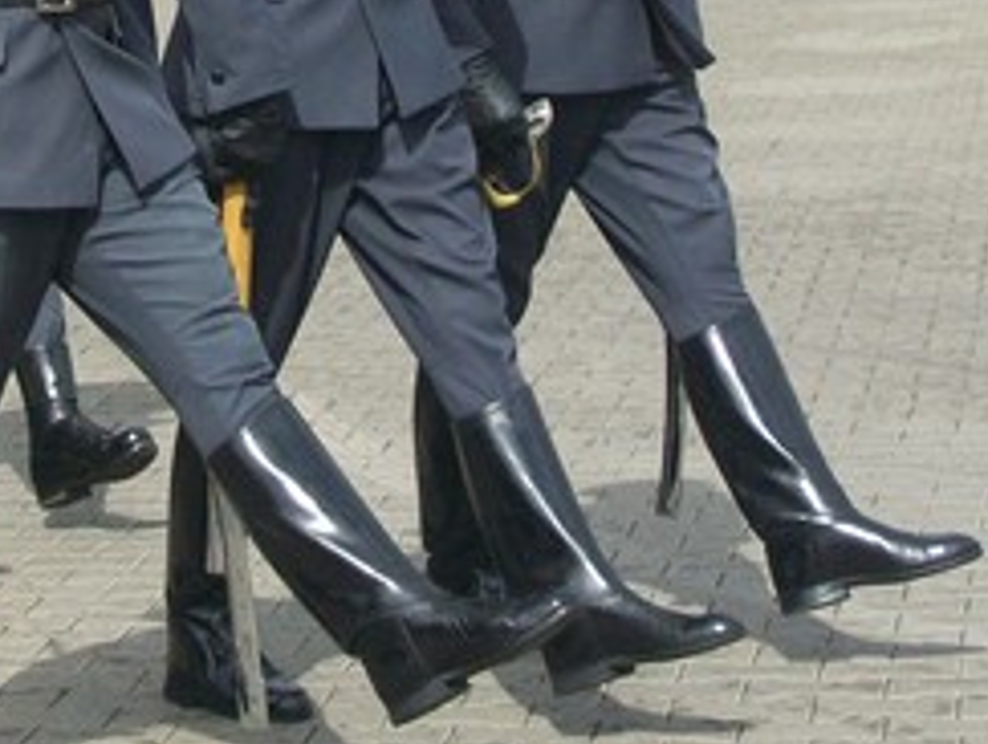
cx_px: 142
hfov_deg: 10.7
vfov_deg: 8.0
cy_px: -33
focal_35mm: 184
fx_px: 5259
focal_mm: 11.6
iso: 64
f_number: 3.8
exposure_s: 1/500
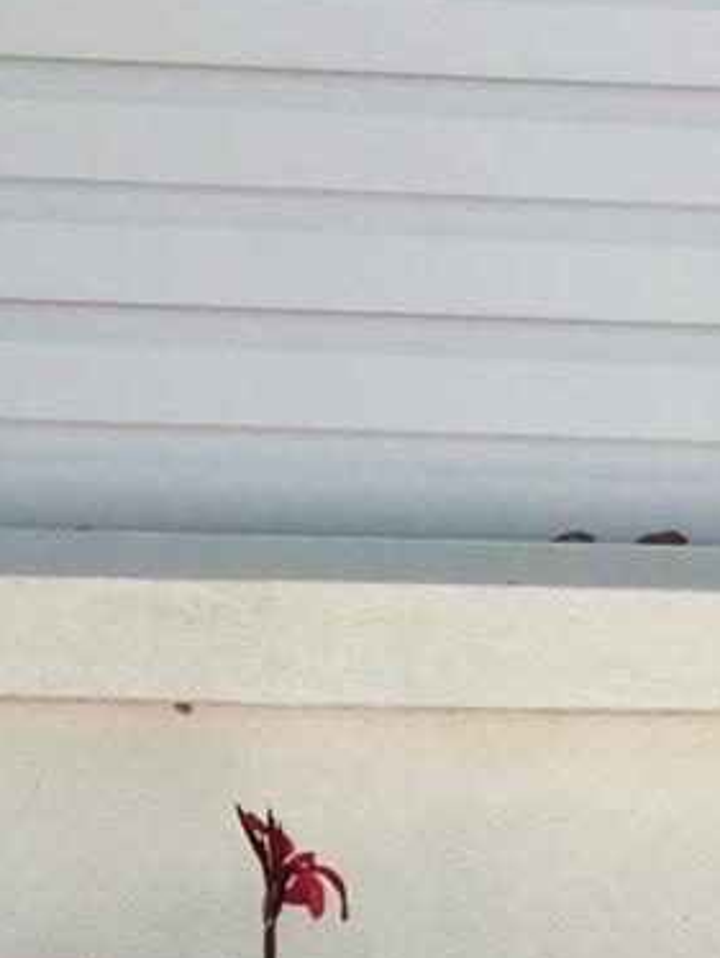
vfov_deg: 12.7
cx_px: -502
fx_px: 4294
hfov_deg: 9.2
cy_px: 400
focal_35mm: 155
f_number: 2.2
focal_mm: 4.15
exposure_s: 1/286
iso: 25
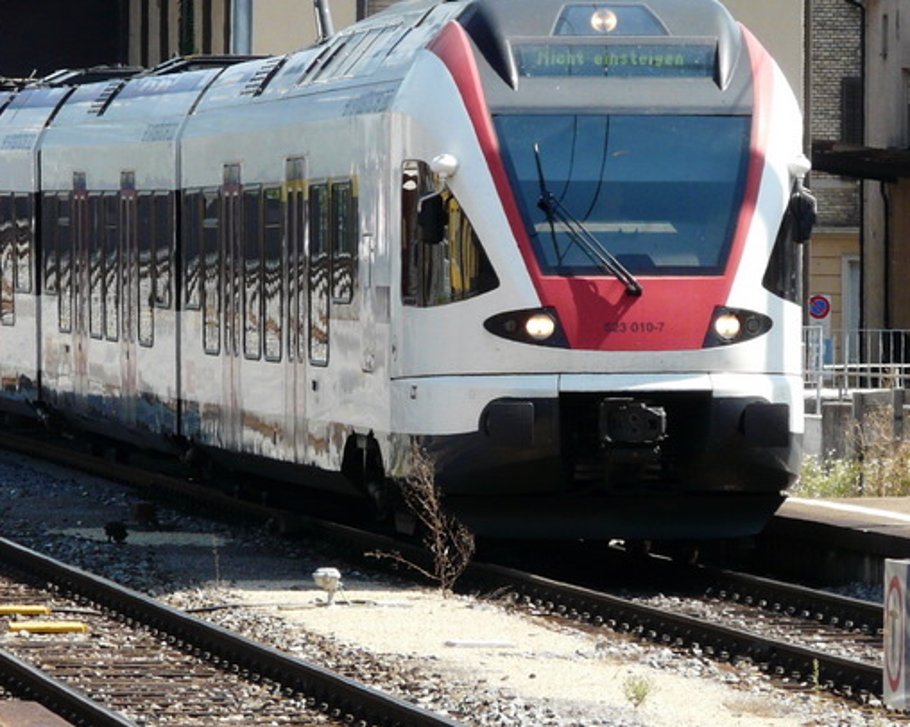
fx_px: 10661
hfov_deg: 4.9
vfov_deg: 3.9
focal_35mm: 396
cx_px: 455
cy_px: 261
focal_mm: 33.8
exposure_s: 1/200
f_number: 5.6
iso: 100
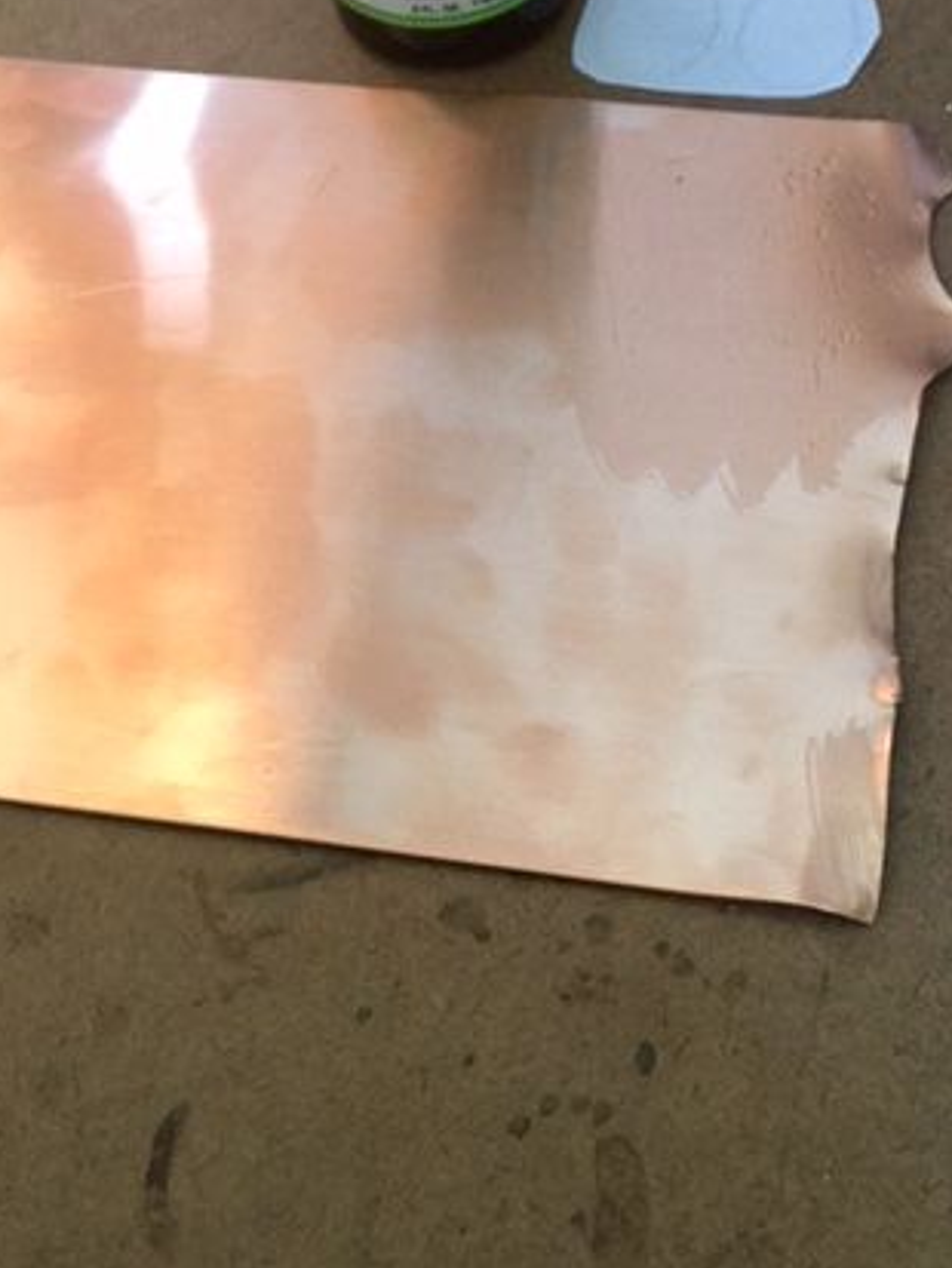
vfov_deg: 38.8
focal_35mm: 48
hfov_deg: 29.8
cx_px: 719
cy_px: 344
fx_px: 1759
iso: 200
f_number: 2.4
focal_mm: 3.3
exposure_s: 1/30
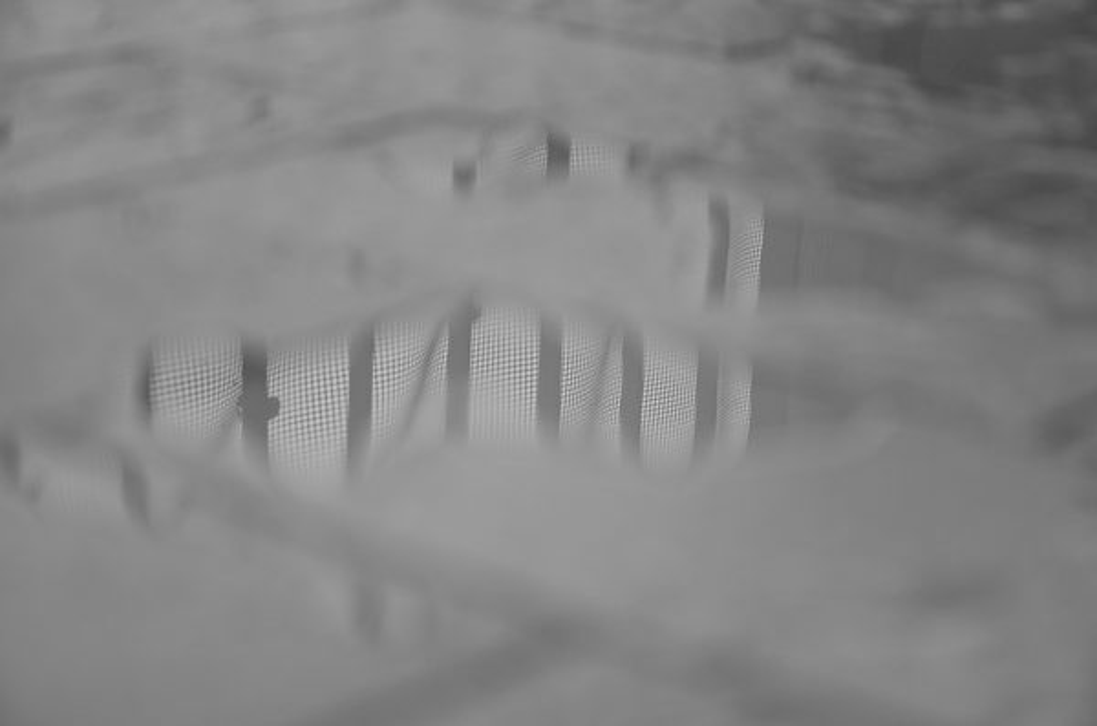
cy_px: 363
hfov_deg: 22.0
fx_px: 2827
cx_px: 548
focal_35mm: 93
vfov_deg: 14.6
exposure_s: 1/400
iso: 500
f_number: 5.3
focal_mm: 62
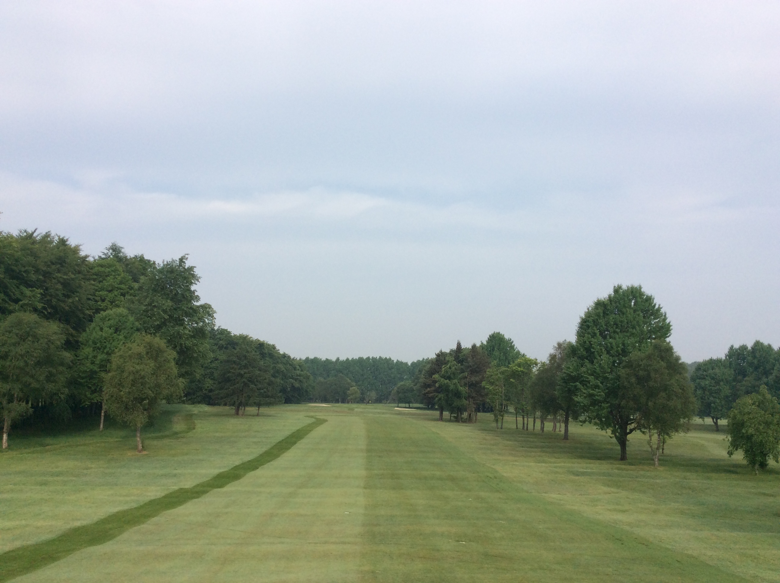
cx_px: 390
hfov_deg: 56.9
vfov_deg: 44.1
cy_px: 292
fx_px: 720
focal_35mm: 32
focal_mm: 3.3
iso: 32
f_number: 2.4
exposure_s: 1/1144
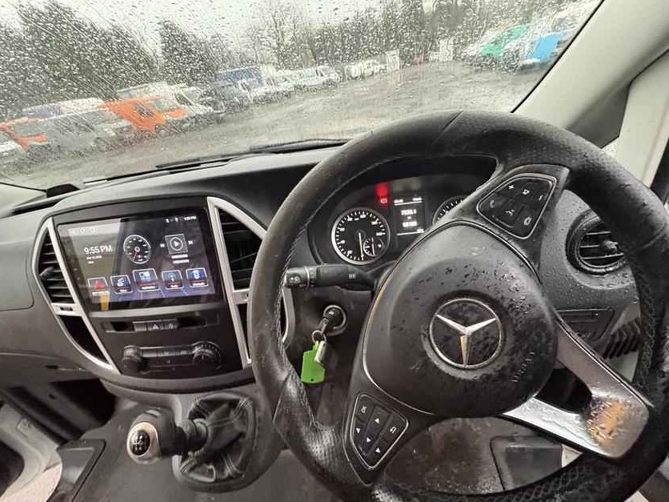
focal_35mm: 15
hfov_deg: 98.2
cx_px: 342
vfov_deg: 81.7
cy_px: 254
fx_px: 290
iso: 1000
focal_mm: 2.22
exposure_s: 1/38
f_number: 2.2
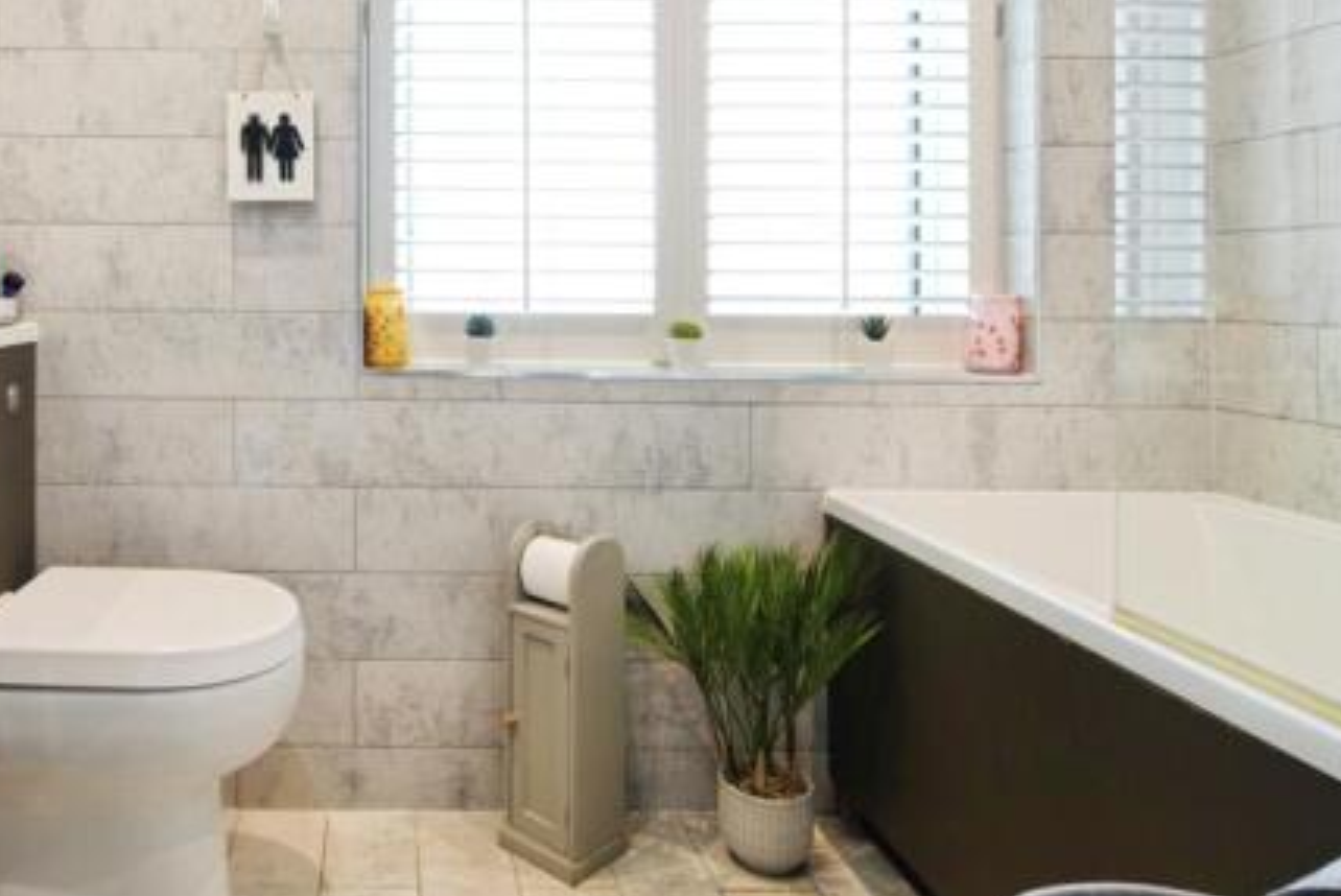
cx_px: 385
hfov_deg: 66.3
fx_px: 969
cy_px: 277
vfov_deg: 48.5
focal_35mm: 26
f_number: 9
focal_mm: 17
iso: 640
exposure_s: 1/20
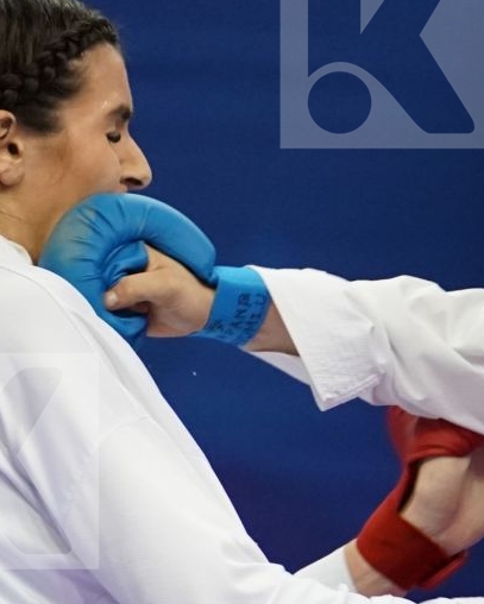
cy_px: 461
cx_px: 391
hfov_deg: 3.1
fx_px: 8981
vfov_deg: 3.9
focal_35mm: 502
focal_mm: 151
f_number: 2.8
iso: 3200
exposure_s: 1/1000
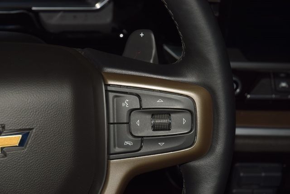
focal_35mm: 105
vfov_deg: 13.0
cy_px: 97
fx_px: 846
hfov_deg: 19.5
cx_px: 145
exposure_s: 1/125
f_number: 8
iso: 100
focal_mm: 70
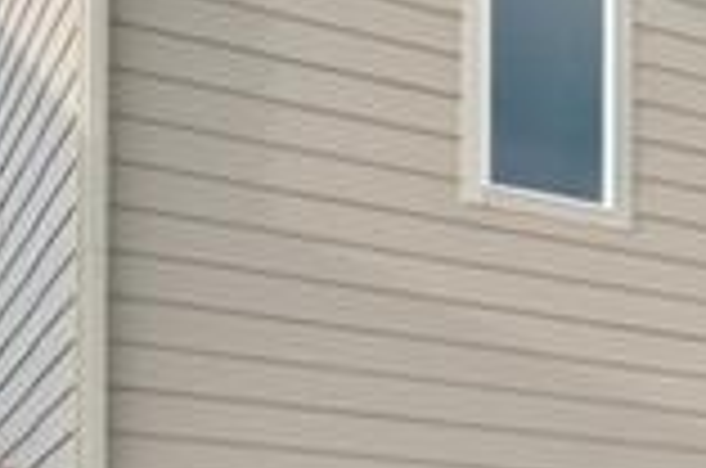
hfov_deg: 13.9
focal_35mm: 98
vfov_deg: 12.9
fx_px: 1918
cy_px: 770
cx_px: 1740
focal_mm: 15
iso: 100
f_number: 11
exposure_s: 1/40
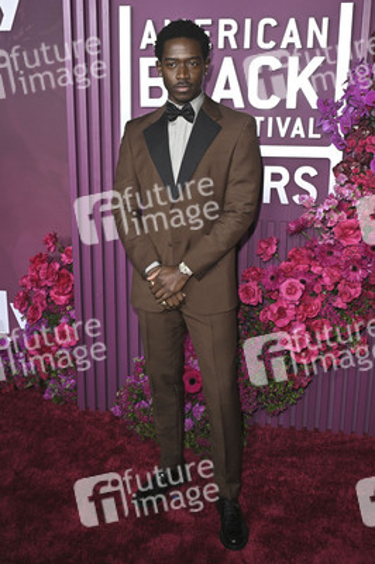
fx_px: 548
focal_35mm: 35
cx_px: 188
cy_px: 282
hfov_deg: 37.8
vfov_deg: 54.5
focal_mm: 35
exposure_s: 1/320
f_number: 5.6
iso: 2500
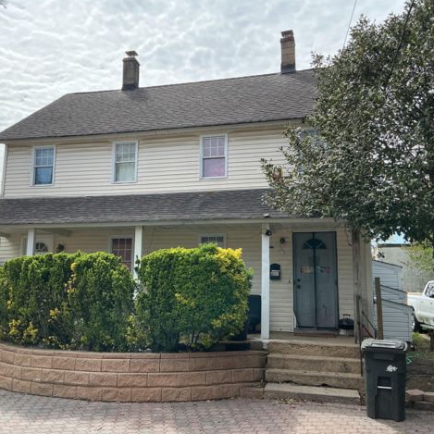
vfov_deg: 47.2
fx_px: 496
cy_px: 218
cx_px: 206
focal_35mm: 35
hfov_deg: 47.2
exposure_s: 1/1055
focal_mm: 3
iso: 25
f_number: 1.8
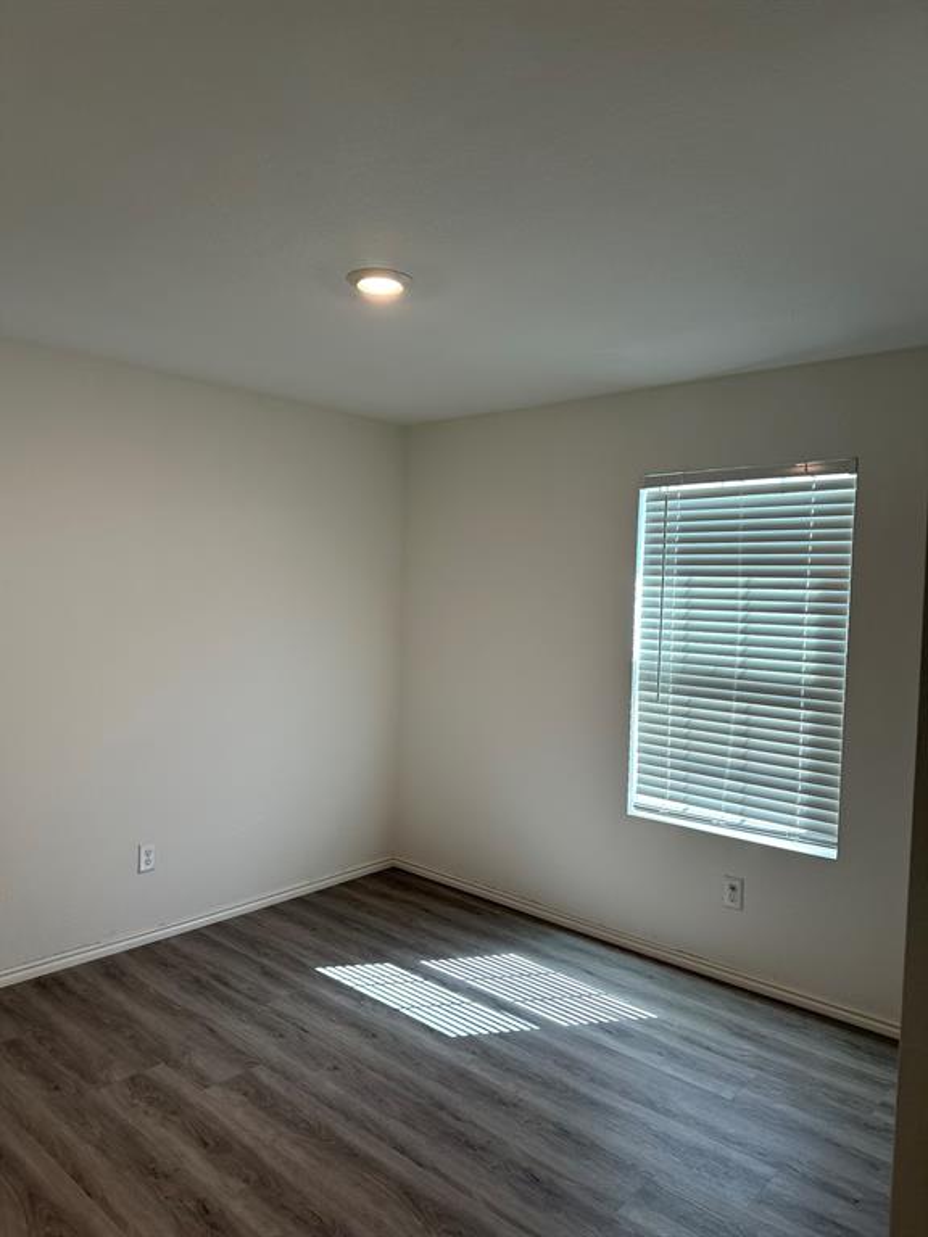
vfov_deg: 71.6
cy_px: 618
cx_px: 464
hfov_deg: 56.8
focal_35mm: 24
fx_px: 858
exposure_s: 1/120
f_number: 1.78
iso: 80
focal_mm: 6.86
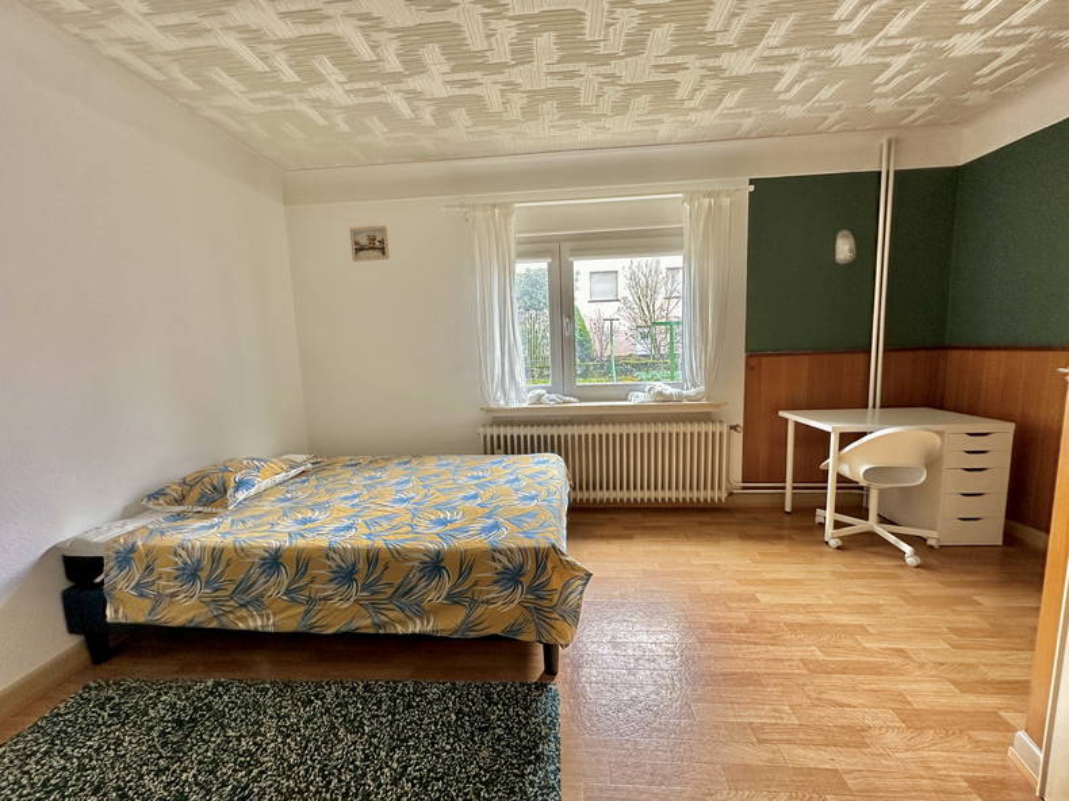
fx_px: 432
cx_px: 534
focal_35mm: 14
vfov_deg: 85.6
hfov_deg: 102.1
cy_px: 400
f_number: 2.2
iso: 160
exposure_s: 1/99
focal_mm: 2.22
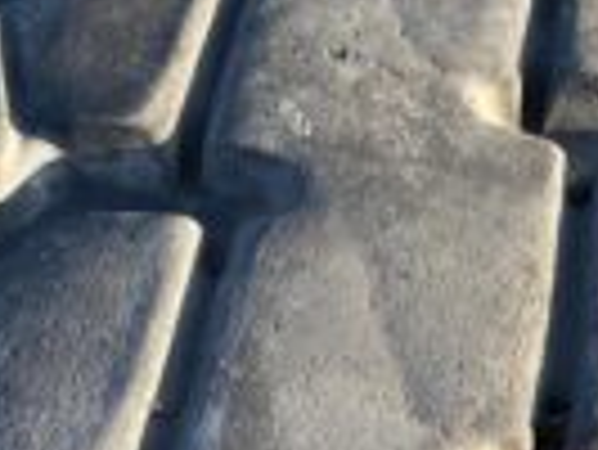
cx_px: 360
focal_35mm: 84
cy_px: 218
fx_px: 1452
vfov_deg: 17.6
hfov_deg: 23.2
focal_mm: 4.25
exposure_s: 1/307
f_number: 1.8
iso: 32
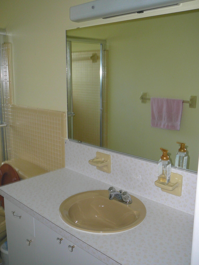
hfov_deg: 40.7
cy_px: 132
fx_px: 268
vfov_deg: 52.6
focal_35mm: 35
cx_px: 100
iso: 100
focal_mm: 5.2
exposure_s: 1/30
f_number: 2.8
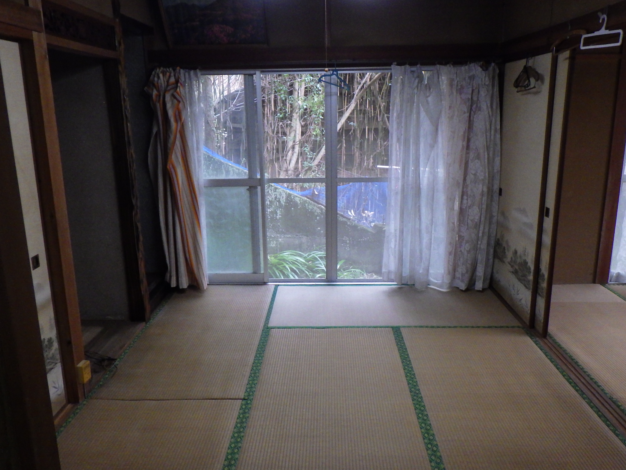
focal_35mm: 28
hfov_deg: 63.4
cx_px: 313
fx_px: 506
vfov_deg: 49.7
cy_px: 235
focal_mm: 5
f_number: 3.5
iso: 320
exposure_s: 1/45
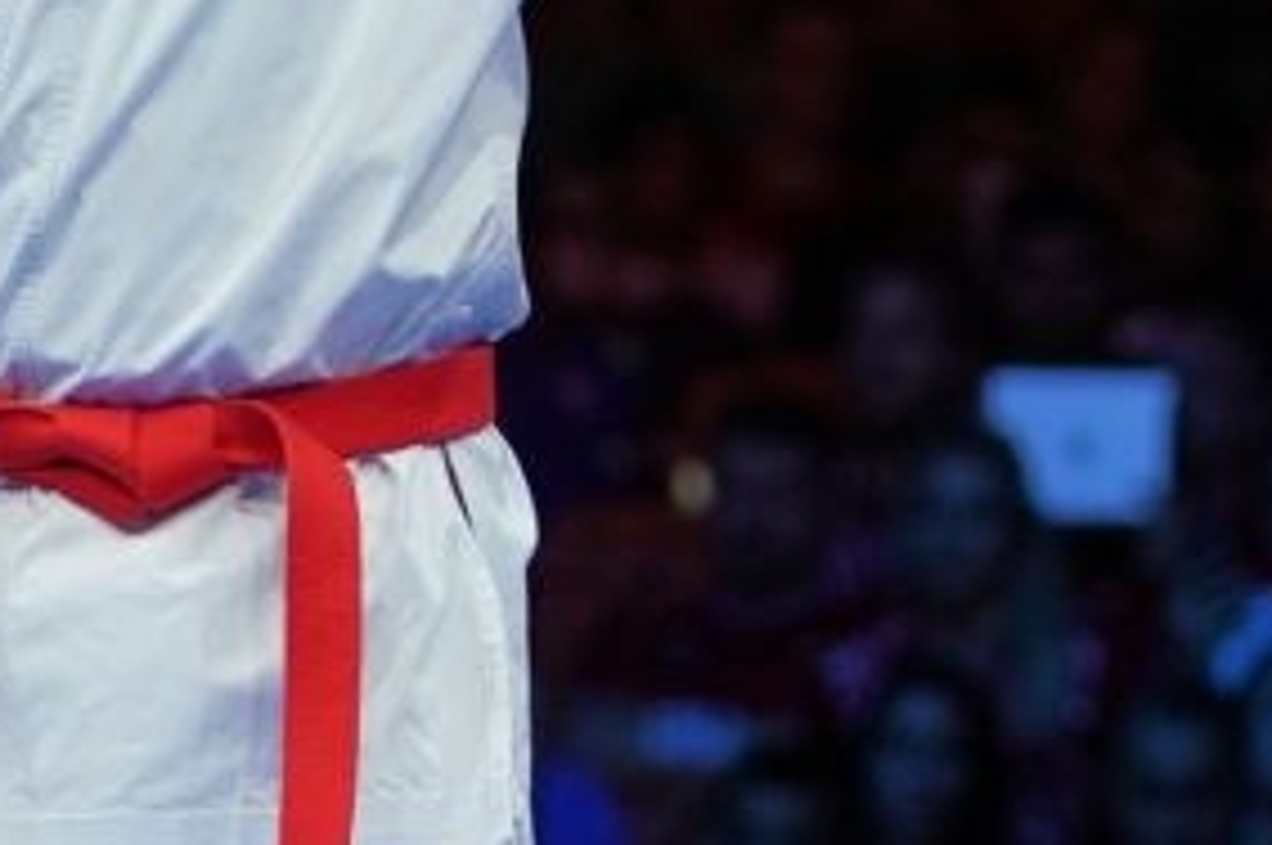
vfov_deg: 2.0
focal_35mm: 688
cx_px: 746
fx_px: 24281
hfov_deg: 3.0
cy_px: 773
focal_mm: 108
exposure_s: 1/500
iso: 500
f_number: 2.8
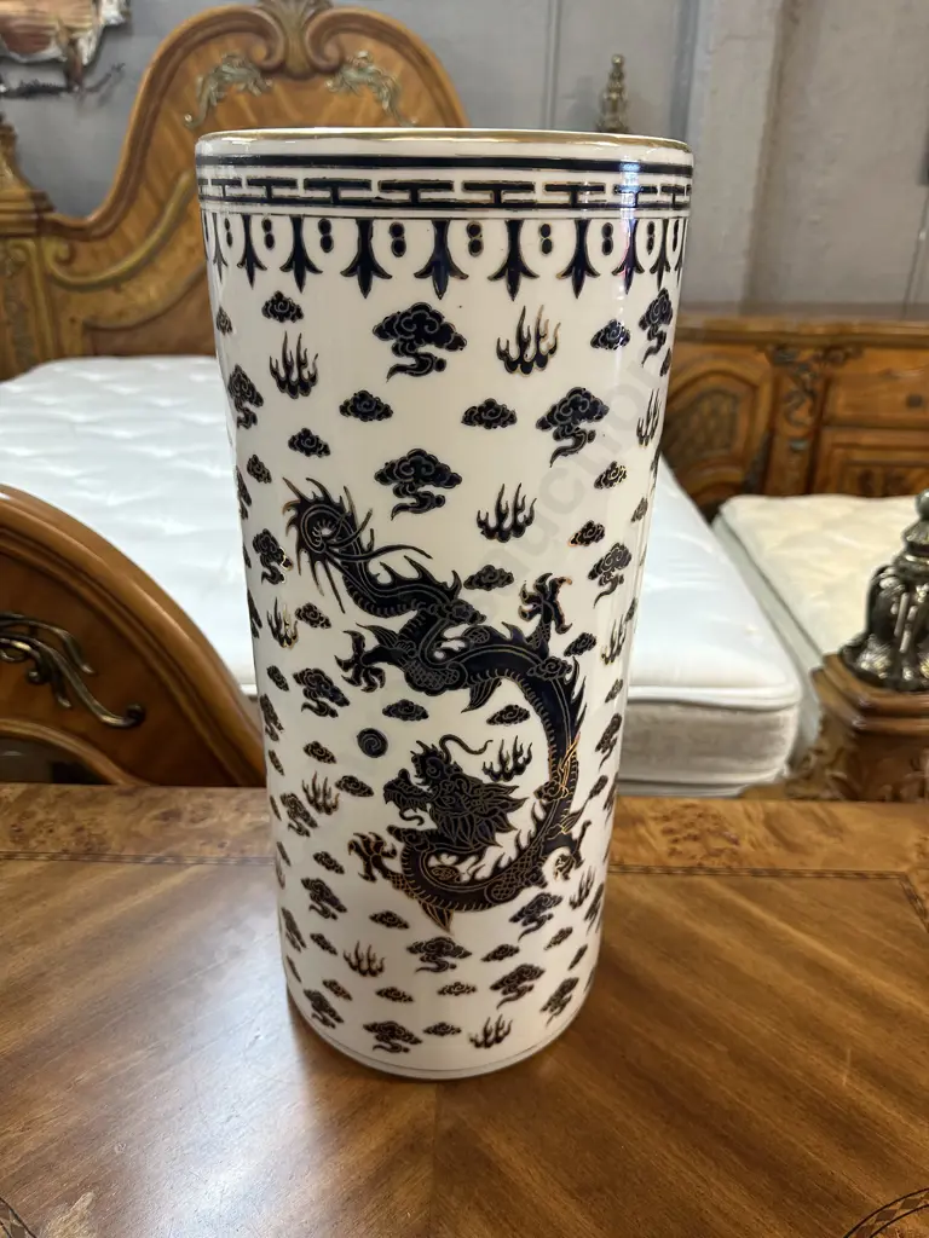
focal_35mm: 24
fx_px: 859
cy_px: 619
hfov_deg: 56.8
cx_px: 464
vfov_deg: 71.6
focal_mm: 6.86
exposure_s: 1/100
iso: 200
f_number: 1.78
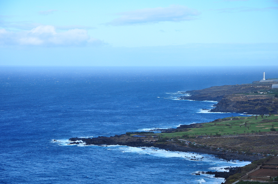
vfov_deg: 11.4
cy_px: 92
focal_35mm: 120
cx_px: 139
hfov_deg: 17.1
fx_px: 926
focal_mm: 80
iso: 400
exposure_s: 1/1000
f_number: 8
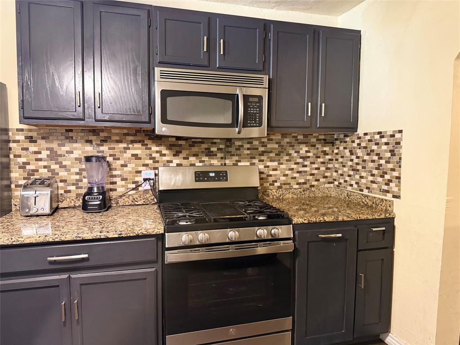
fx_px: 319
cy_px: 172
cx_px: 230
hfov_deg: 71.6
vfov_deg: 56.8
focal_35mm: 24
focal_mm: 6.76
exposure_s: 1/40
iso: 640
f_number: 1.78
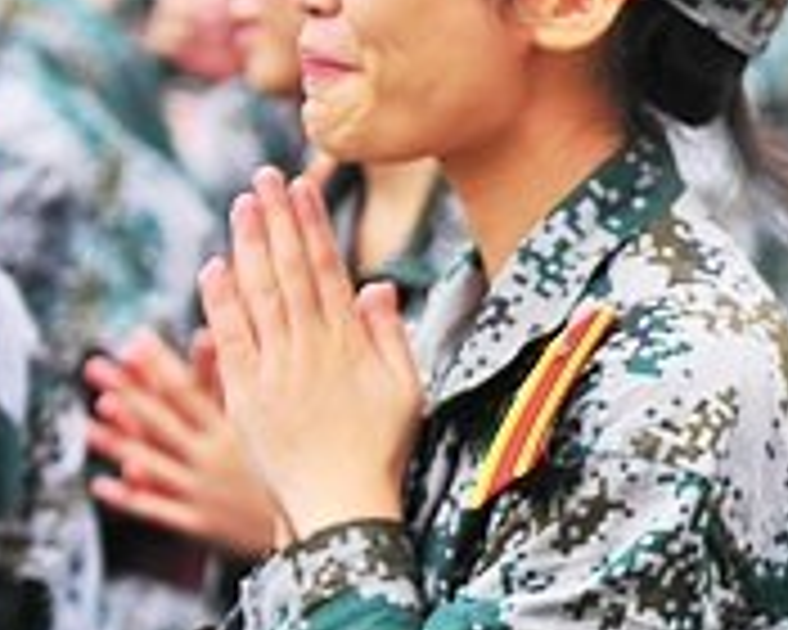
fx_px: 7883
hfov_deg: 5.7
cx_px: 1148
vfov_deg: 4.6
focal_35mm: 338
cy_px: 286
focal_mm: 70
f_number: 2.8
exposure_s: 1/400
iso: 250
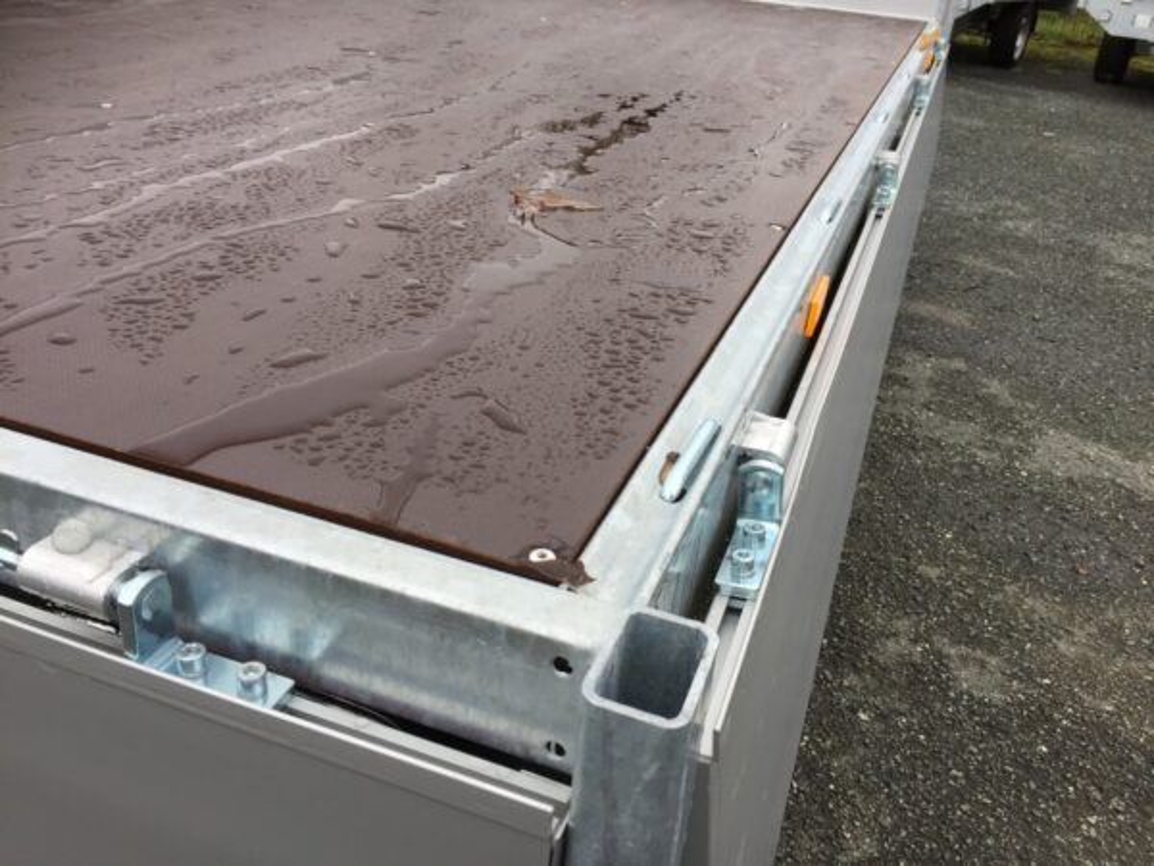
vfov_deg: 48.2
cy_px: 433
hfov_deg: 61.7
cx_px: 577
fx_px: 967
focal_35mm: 29
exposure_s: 1/252
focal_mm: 4.15
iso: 32
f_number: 2.2
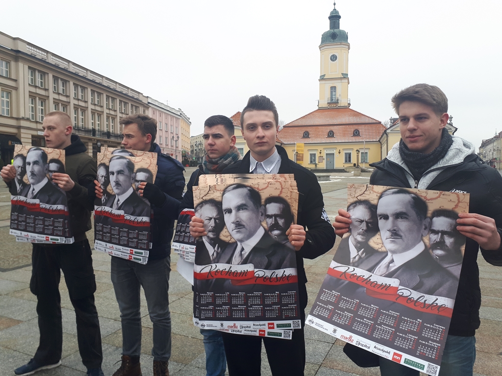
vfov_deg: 51.4
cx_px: 251
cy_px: 188
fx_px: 392
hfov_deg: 65.3
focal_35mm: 27
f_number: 1.9
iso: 40
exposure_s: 1/145
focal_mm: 3.6
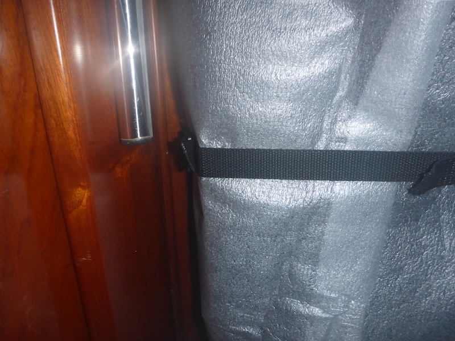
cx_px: 228
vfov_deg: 49.7
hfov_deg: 63.4
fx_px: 368
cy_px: 170
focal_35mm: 28
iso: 400
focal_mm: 4.9
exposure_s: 1/60
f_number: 3.3
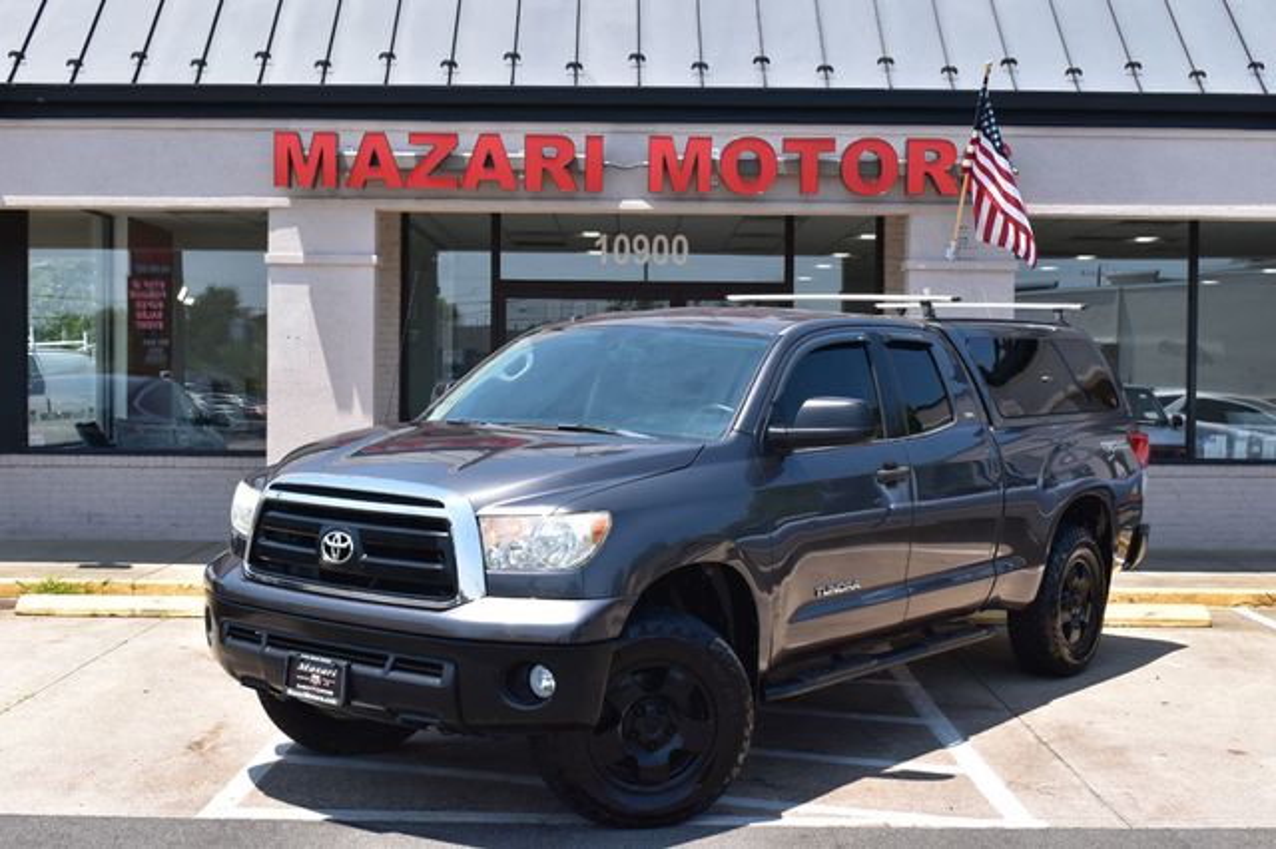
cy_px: 424
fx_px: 1647
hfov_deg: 42.3
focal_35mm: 46
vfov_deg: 28.9
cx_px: 638
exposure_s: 1/400
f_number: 11
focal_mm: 31
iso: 400
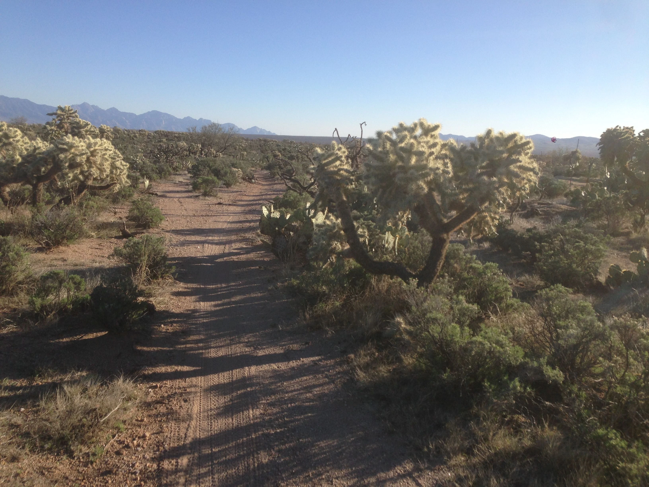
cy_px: 244
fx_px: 619
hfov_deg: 55.4
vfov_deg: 42.9
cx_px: 324
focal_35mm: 33
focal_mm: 4.12
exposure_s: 1/1290
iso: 50
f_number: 2.4
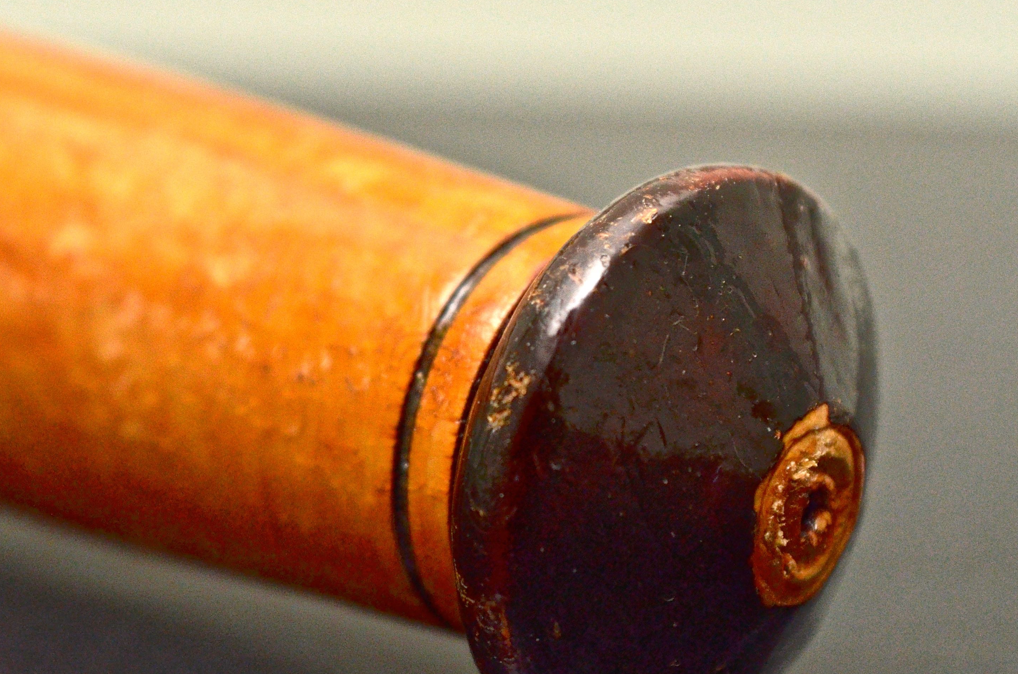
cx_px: 319
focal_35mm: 72
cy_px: 375
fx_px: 2032
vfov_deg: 18.8
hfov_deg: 27.9
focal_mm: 28
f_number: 5.6
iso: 800
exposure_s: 1/160
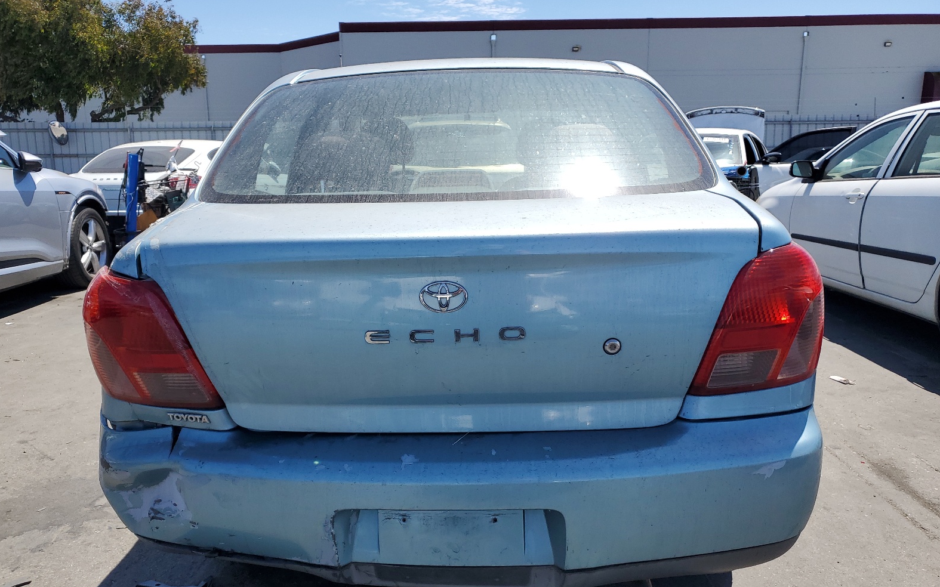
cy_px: 324
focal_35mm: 28
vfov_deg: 44.5
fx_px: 717
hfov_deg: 66.5
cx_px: 466
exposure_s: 1/3333
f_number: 1.5
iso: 50
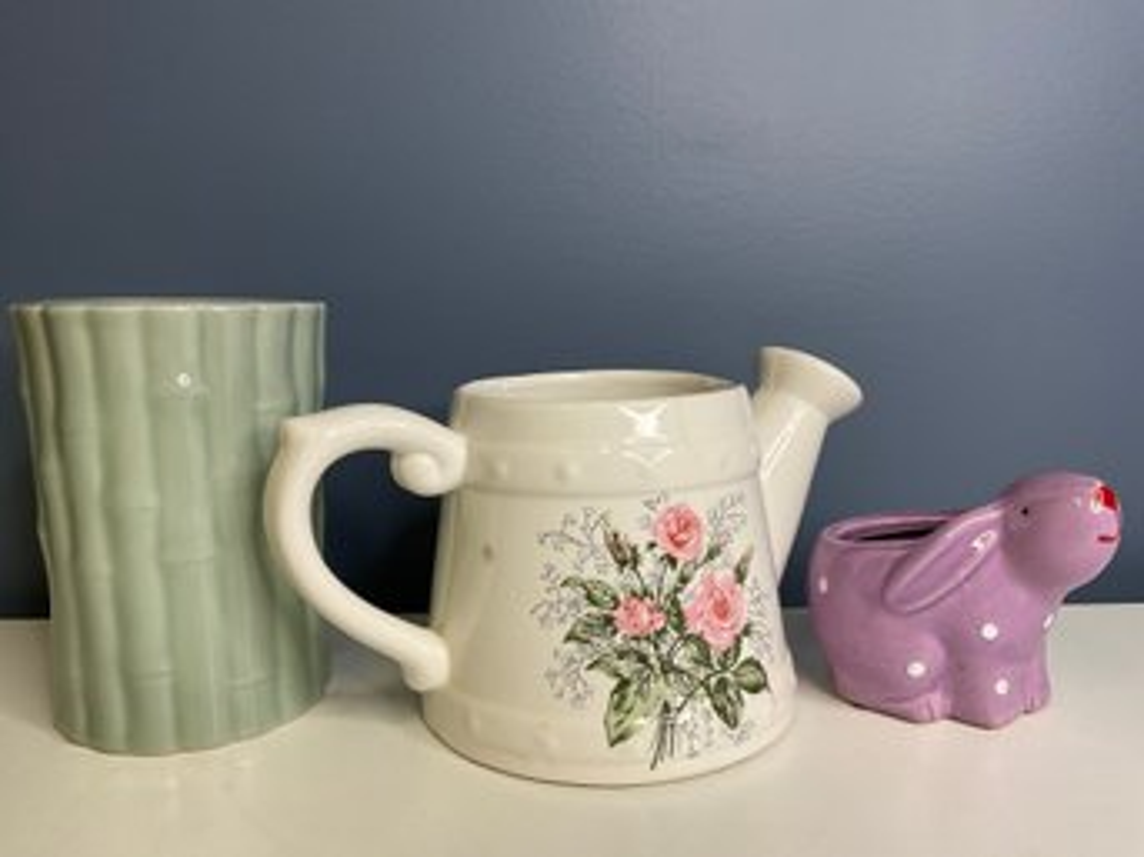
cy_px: 428
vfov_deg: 48.2
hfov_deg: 61.7
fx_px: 958
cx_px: 572
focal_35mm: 29
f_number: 1.8
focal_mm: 3
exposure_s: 1/120
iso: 25
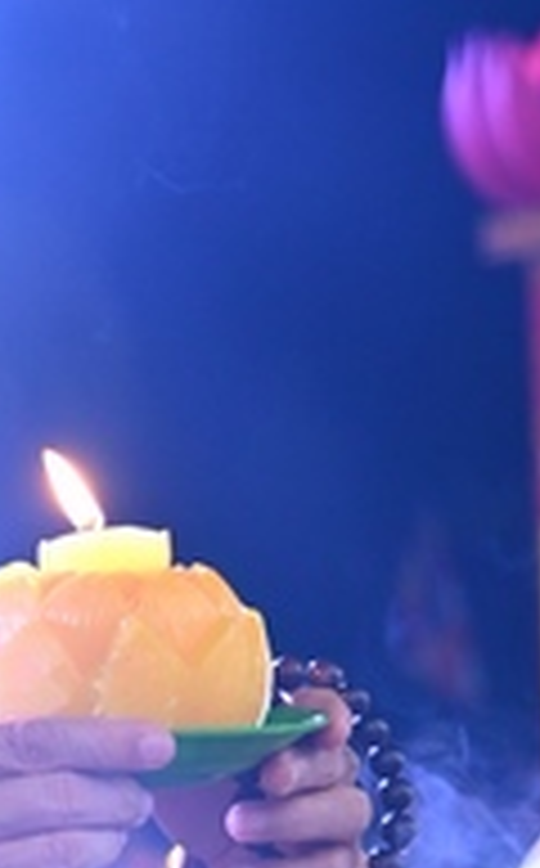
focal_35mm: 165
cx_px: -284
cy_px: 1007
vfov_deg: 12.4
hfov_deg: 7.8
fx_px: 3900
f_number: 4
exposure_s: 1/125
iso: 4000
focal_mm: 48
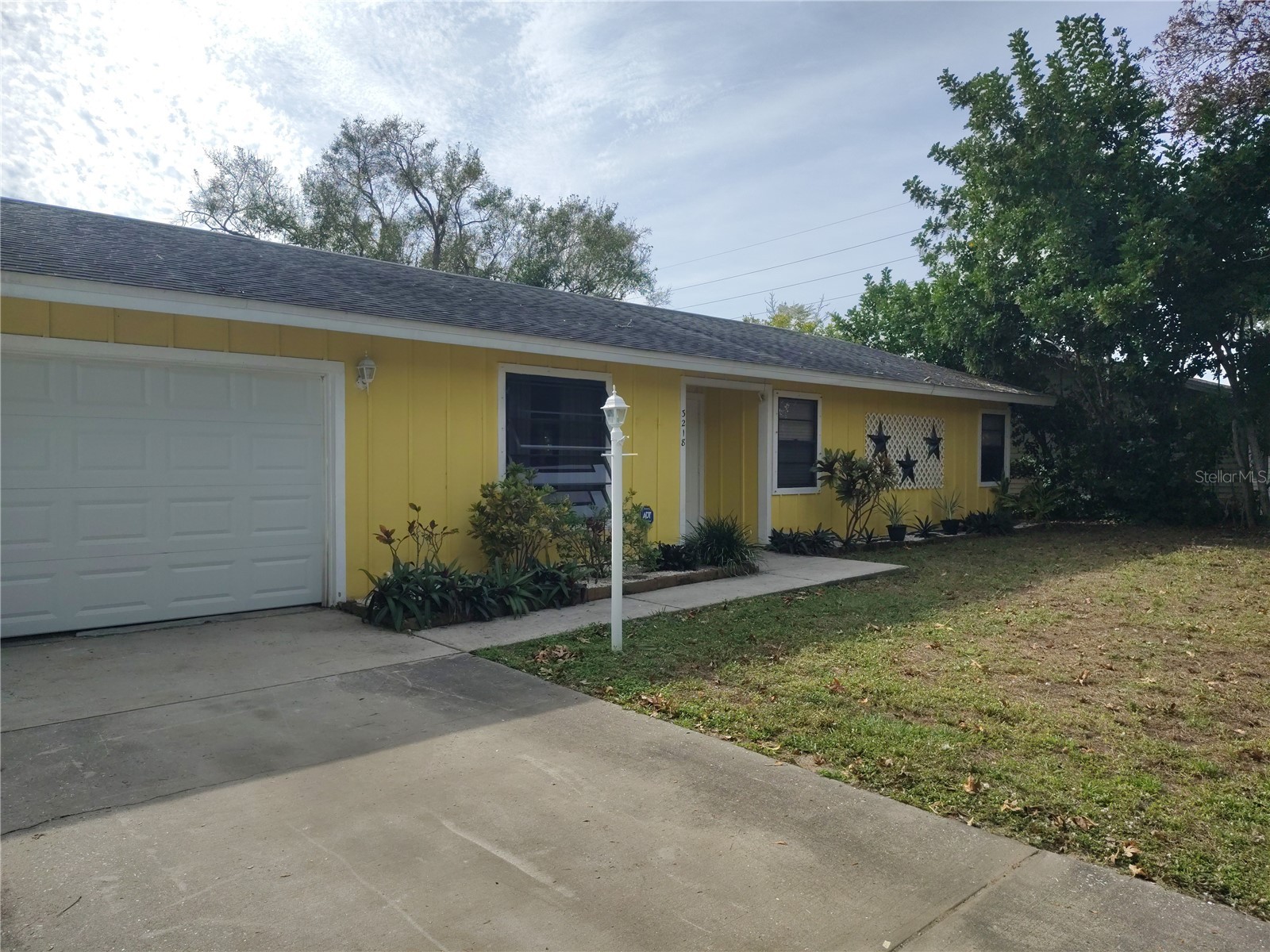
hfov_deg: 71.6
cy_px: 476
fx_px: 881
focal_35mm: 24
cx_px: 635
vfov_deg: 56.8
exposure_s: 1/3248
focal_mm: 5.56
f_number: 1.8
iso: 100
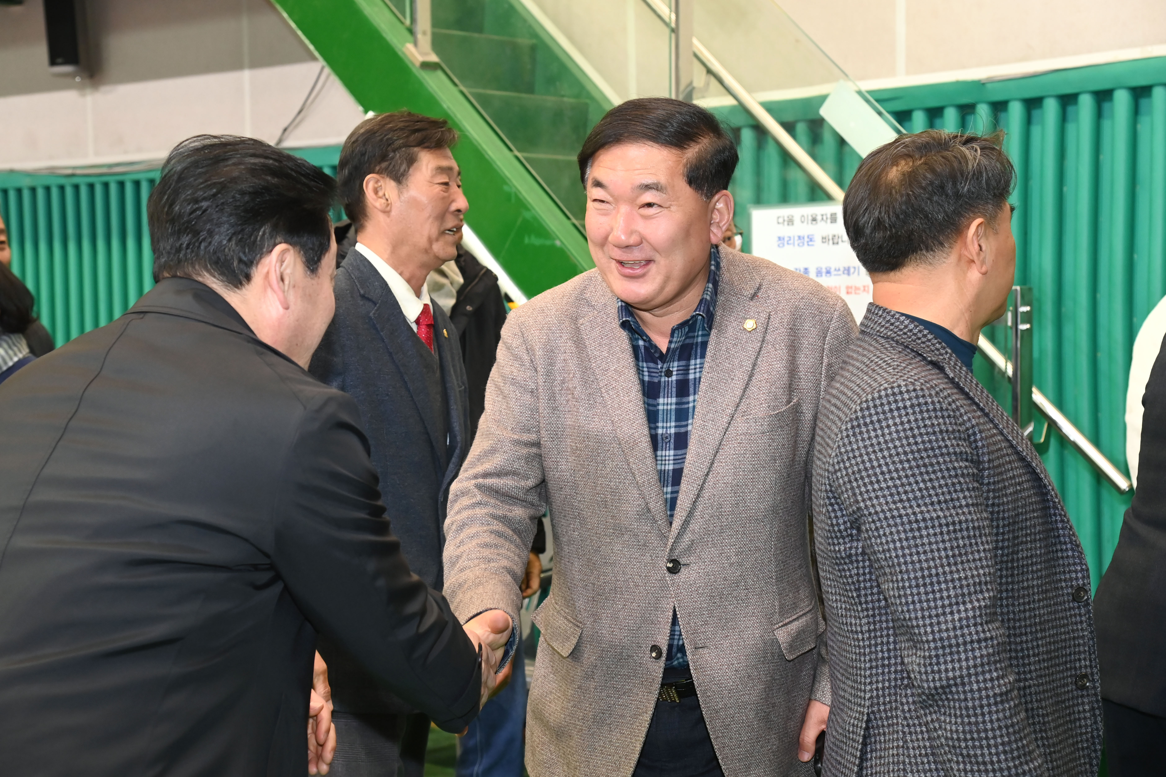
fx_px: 2105
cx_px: 583
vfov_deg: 20.9
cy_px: 388
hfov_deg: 31.0
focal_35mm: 65
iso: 2500
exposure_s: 1/250
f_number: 6.3
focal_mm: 65
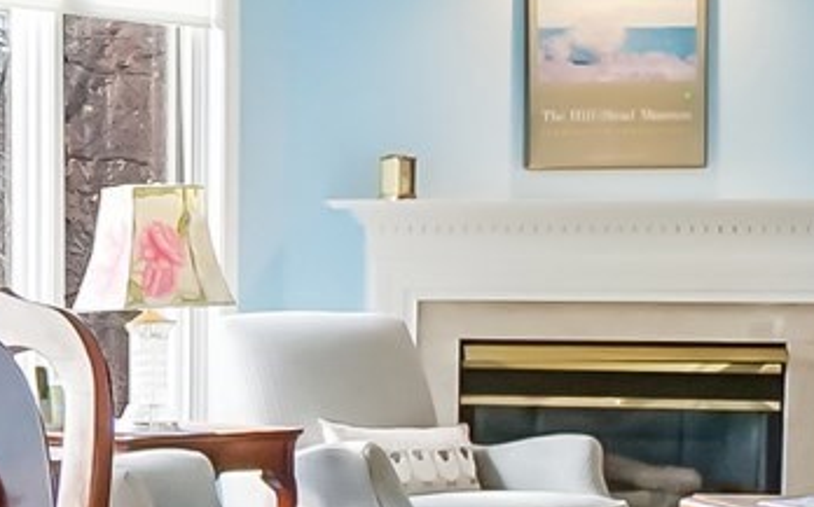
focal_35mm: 90
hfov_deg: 17.9
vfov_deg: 14.5
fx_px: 1995
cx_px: -690
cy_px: 355
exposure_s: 1/50
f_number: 4
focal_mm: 10
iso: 500
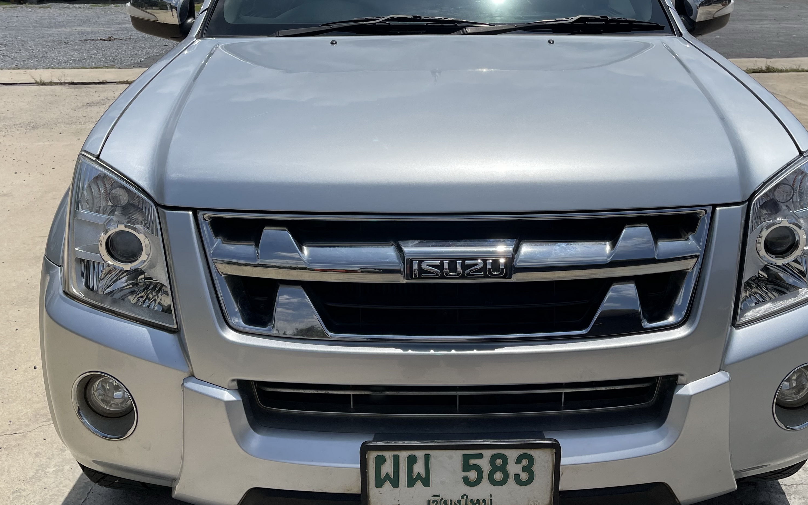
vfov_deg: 34.2
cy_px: 187
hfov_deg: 52.7
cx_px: 441
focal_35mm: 37
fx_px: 815
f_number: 1.6
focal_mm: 5.1
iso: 32
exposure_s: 1/10989
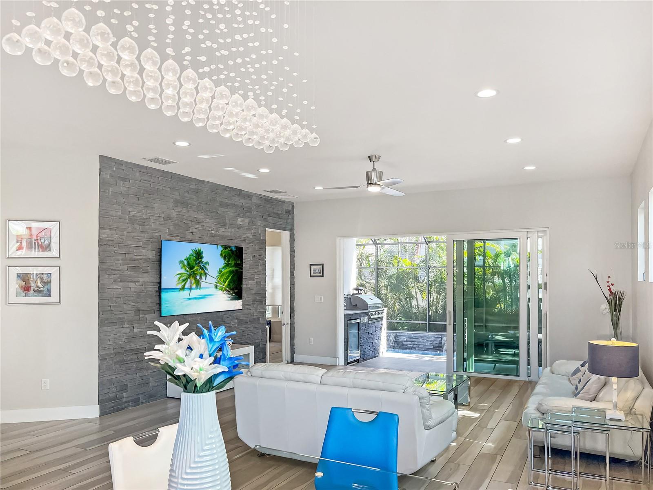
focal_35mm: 25
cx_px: 326
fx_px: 472
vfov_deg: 54.9
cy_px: 245
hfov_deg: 69.4
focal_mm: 5.1
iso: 64
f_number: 1.6
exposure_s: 1/120
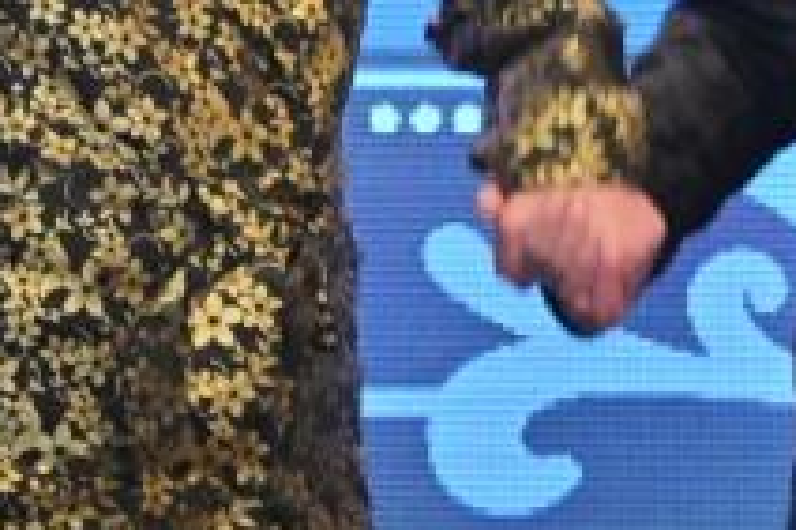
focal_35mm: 348
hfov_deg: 5.9
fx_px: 7688
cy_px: -346
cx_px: 113
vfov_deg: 3.9
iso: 500
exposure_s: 1/80
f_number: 4
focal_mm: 48
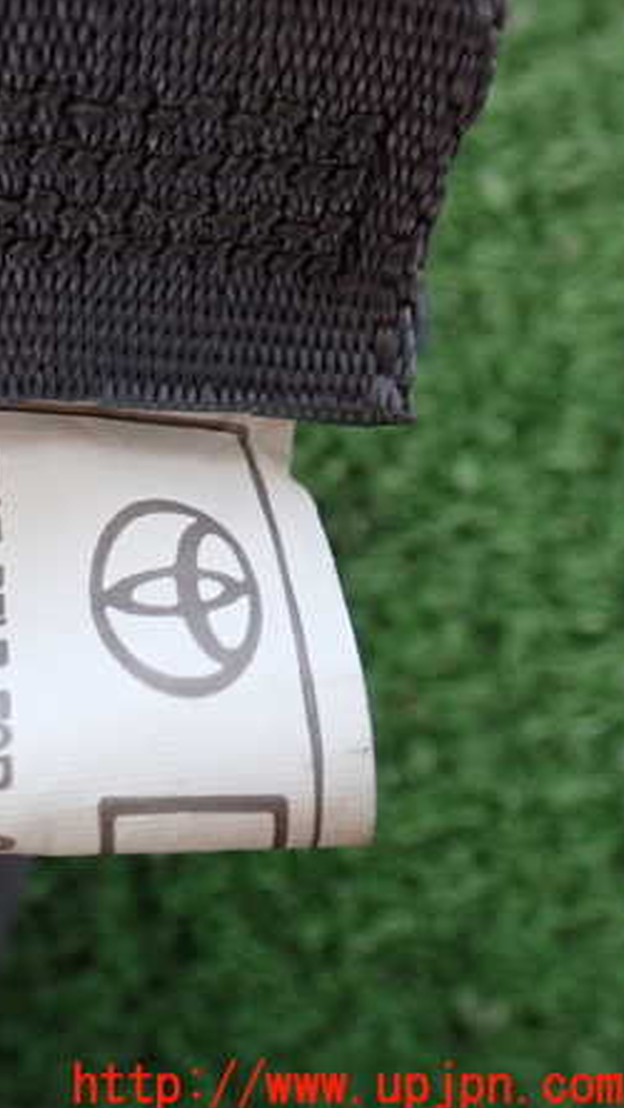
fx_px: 1558
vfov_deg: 39.2
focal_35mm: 53
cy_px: 556
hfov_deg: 21.2
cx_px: -112
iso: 640
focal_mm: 6.37
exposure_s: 1/40
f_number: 2.5
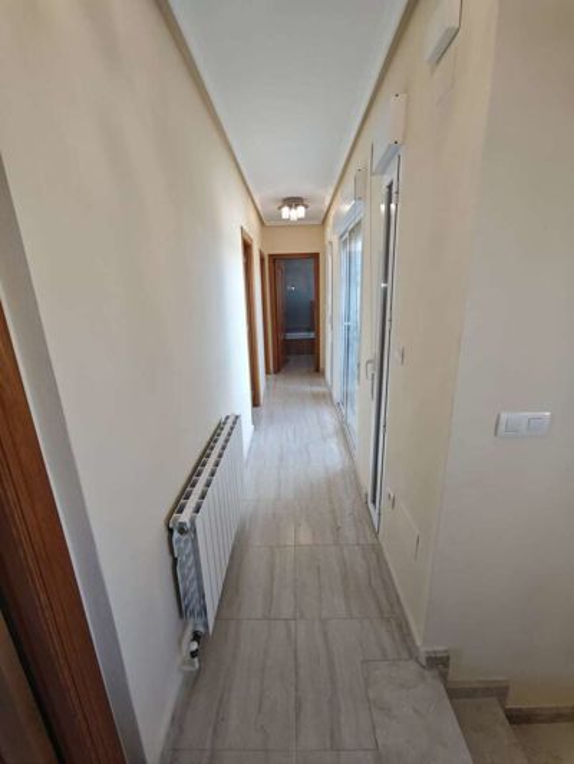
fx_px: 309
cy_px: 382
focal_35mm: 14
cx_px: 287
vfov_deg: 102.0
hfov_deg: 85.8
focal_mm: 2.16
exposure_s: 1/100
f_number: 2.2
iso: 400
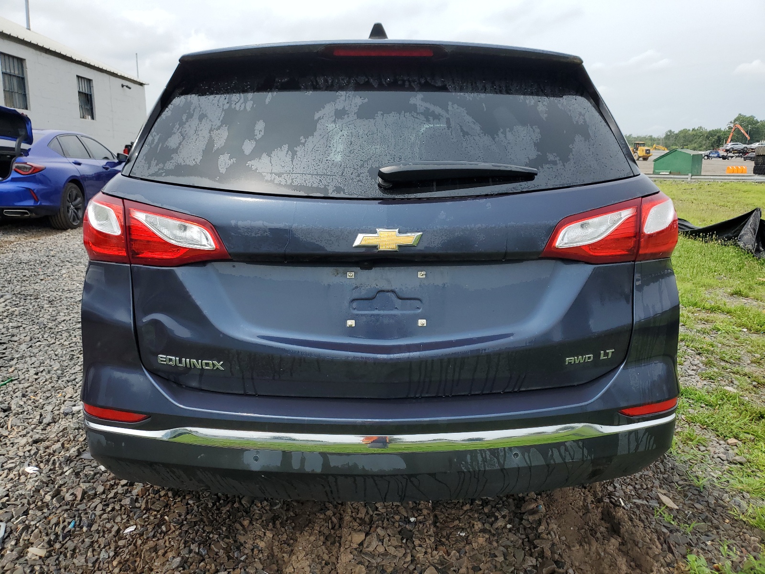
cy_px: 287
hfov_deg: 67.3
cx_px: 382
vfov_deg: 53.1
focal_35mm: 26
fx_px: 575
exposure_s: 1/2500
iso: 50
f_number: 1.5
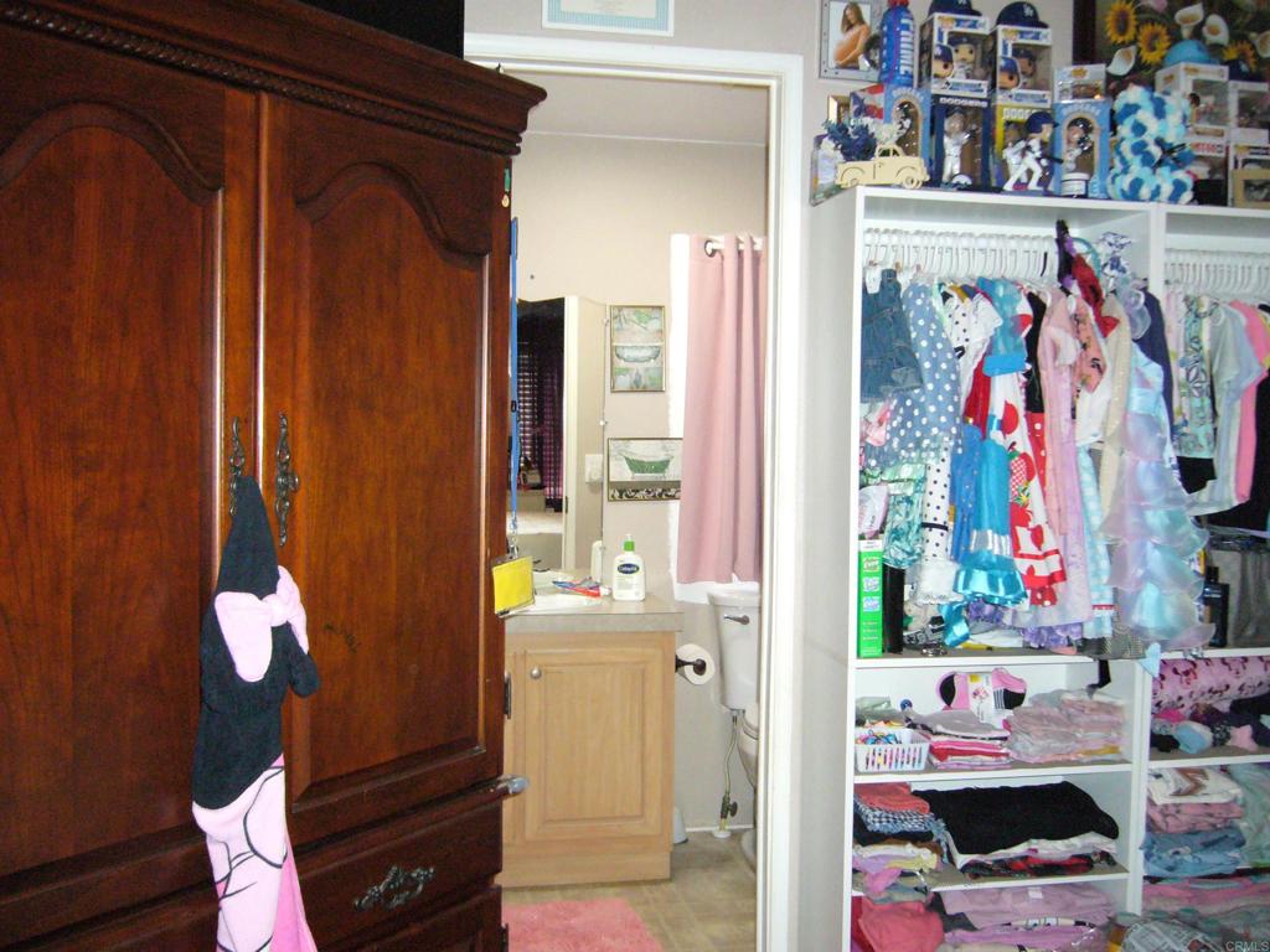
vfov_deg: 39.7
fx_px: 1321
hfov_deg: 51.4
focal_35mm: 36
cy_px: 476
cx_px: 635
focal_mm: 6
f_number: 2.9
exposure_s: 1/30
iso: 320
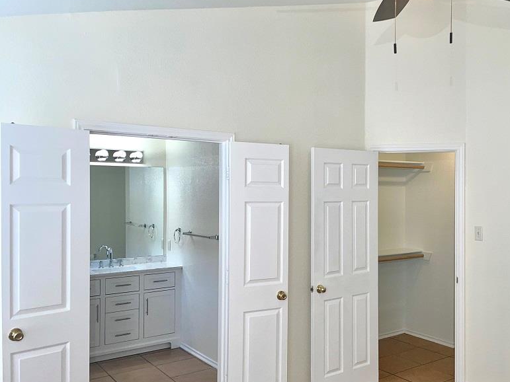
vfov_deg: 41.8
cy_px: 198
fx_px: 501
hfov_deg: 53.3
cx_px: 323
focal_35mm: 34
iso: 32
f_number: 1.6
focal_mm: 4.2
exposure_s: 1/129
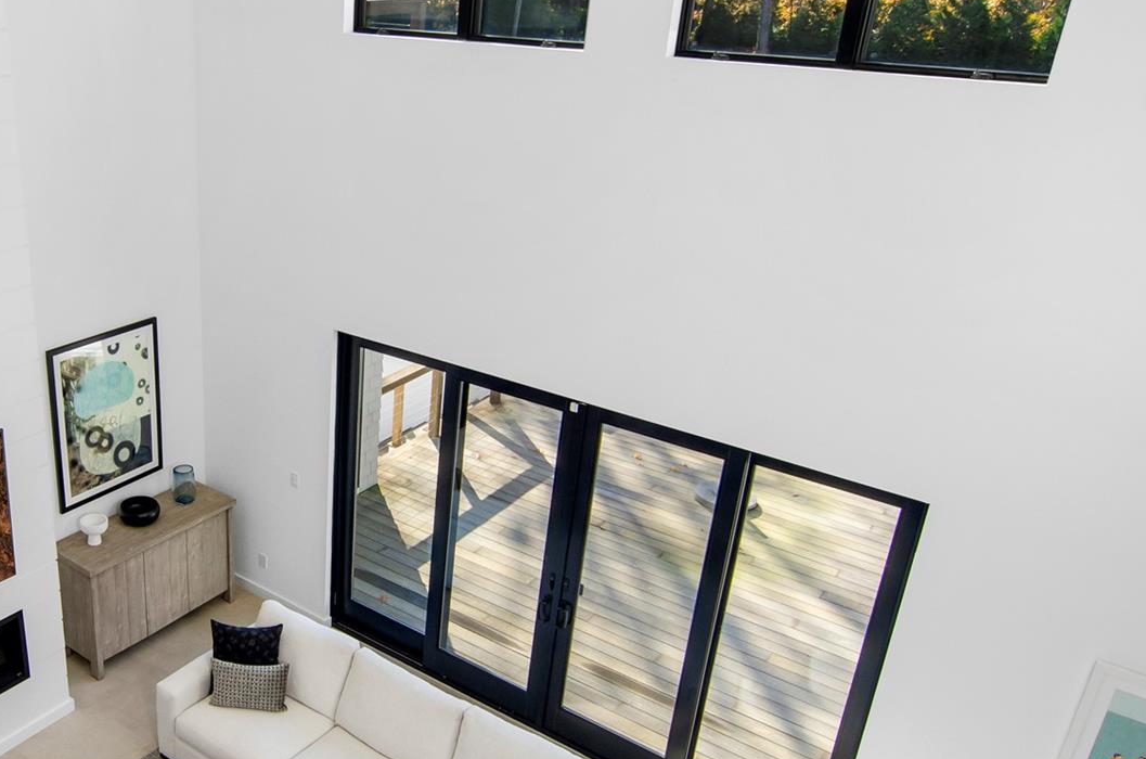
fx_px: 1016
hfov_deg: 55.7
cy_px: 395
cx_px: 271
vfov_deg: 41.0
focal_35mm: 32
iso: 200
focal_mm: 11
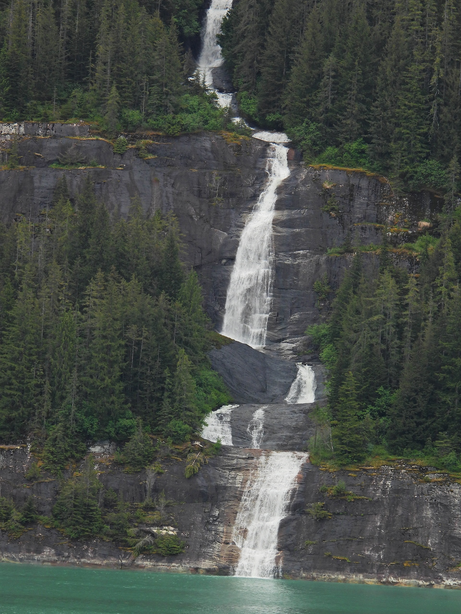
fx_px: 5682
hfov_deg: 4.6
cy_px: 307
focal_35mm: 320
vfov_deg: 6.2
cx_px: 230
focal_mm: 57.1
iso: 100
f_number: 5
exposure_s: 1/200
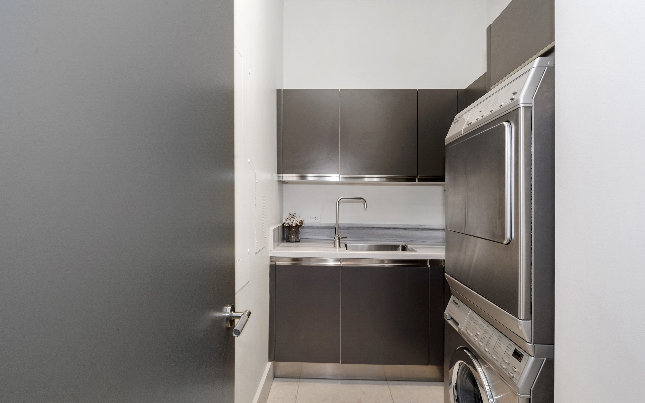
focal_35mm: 17
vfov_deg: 68.0
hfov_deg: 94.4
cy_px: 199
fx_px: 299
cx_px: 320
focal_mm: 16
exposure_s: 1/15
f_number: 6.3
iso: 200
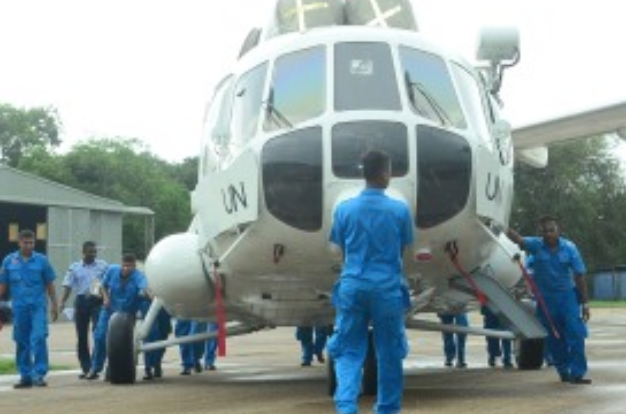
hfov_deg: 23.2
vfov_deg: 15.7
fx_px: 1492
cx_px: 543
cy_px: 95
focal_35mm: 86
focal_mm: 26
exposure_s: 1/200
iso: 200
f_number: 7.1
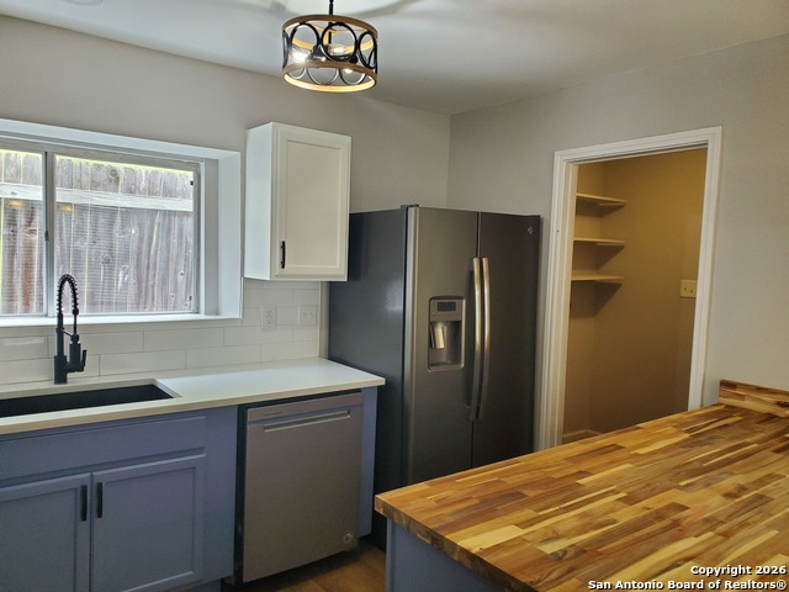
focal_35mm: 26
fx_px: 593
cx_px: 394
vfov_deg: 53.1
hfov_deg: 67.3
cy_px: 296
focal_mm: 4.3
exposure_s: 1/60
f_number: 2.4
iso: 250
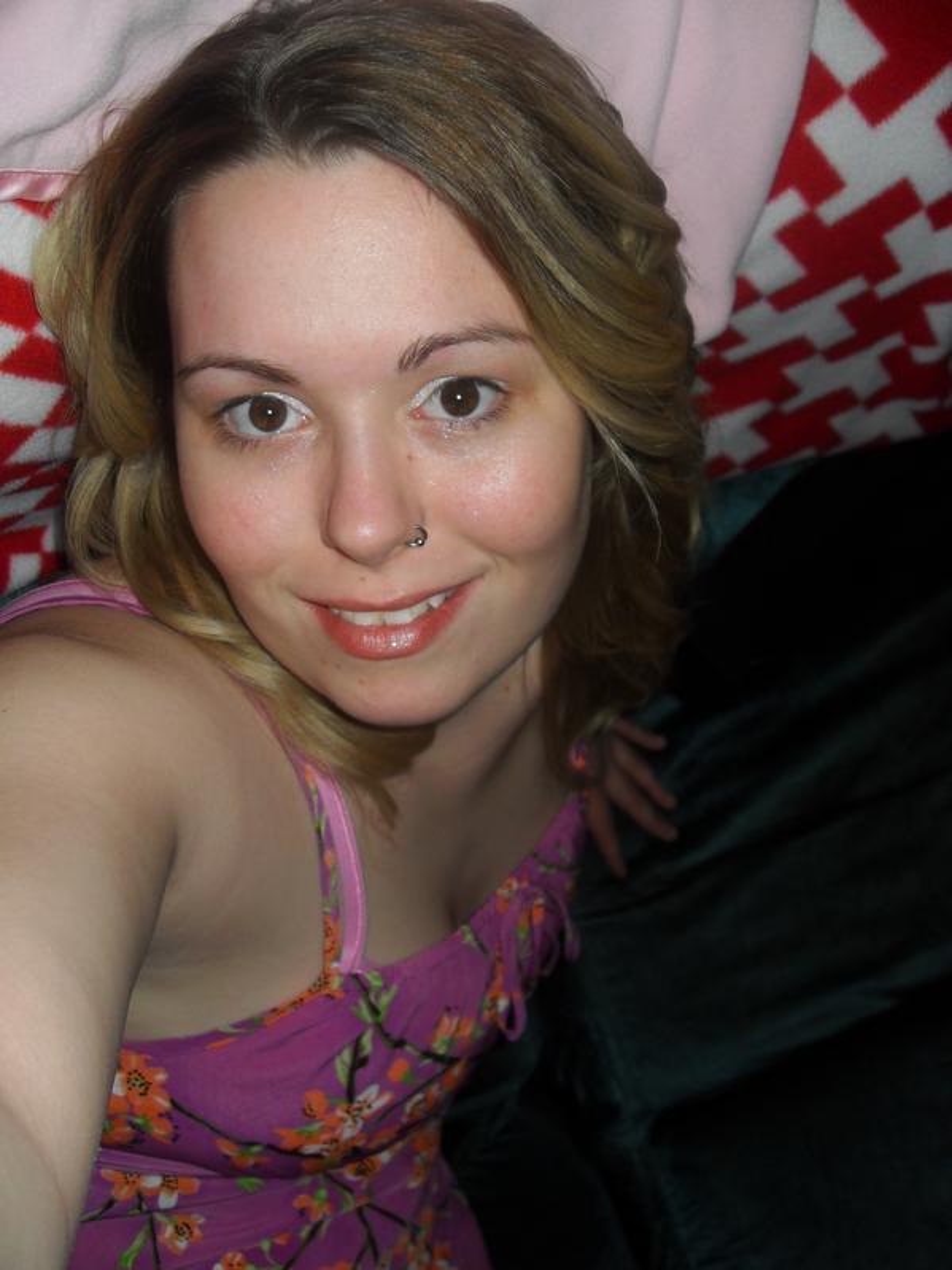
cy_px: 635
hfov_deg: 41.8
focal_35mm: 34
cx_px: 476
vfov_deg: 54.0
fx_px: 1247
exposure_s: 1/45
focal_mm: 6.3
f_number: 2.8
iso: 100
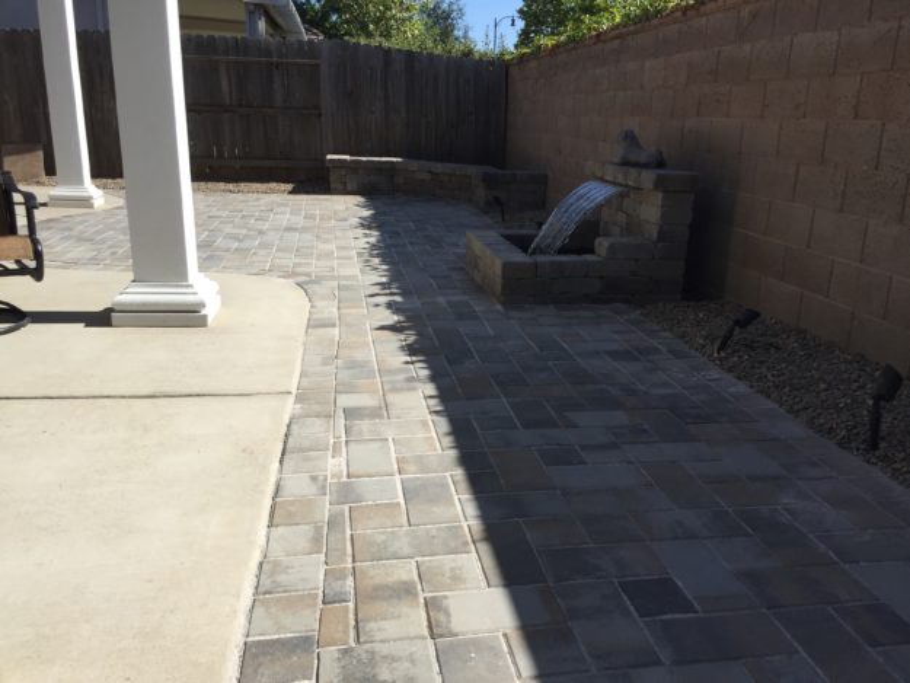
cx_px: 455
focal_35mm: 29
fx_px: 763
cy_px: 342
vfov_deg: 48.2
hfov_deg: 61.7
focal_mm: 4.15
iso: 32
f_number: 2.2
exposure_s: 1/1799
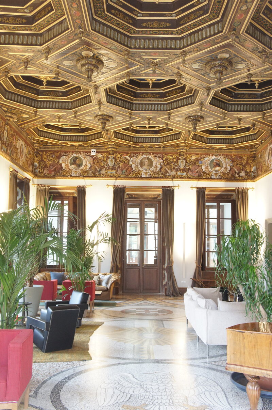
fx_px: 409
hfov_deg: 36.8
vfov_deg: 53.2
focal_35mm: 36
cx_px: 136
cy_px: 205
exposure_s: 1/50
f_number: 4
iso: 1600
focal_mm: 24
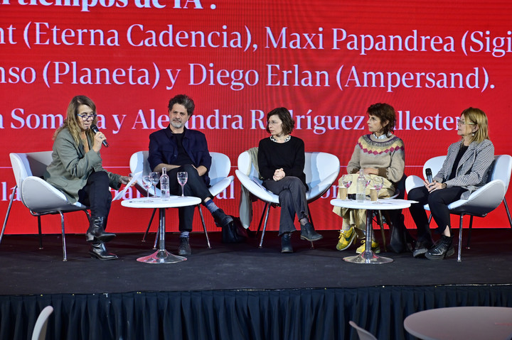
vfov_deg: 19.4
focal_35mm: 70
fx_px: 995
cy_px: 170
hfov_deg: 28.9
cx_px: 256
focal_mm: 70
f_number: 4.5
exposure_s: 1/320
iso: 1250
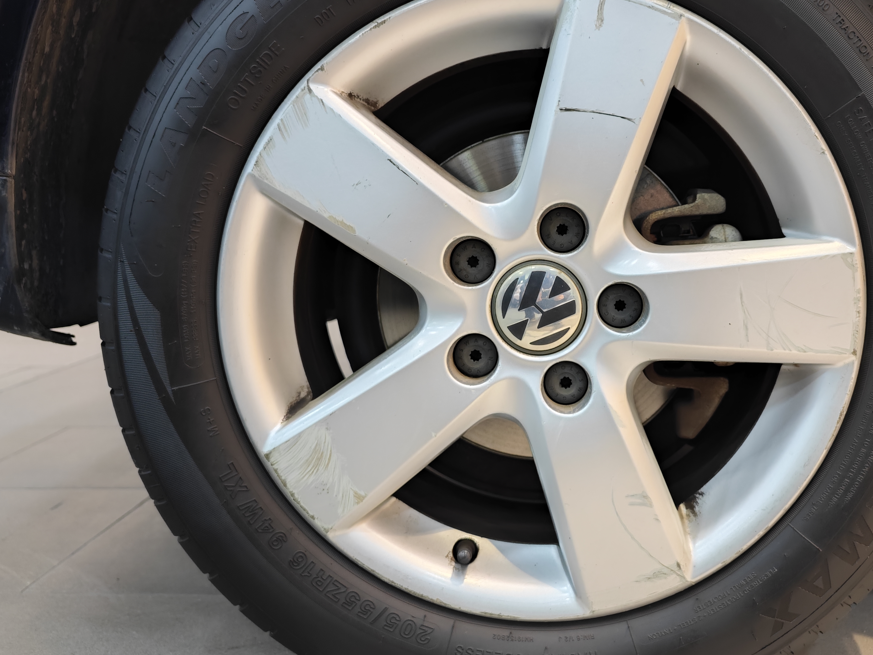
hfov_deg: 53.4
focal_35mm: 34
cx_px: 540
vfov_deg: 41.7
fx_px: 857
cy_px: 297
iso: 640
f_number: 1.9
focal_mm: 8.7
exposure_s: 1/43.7
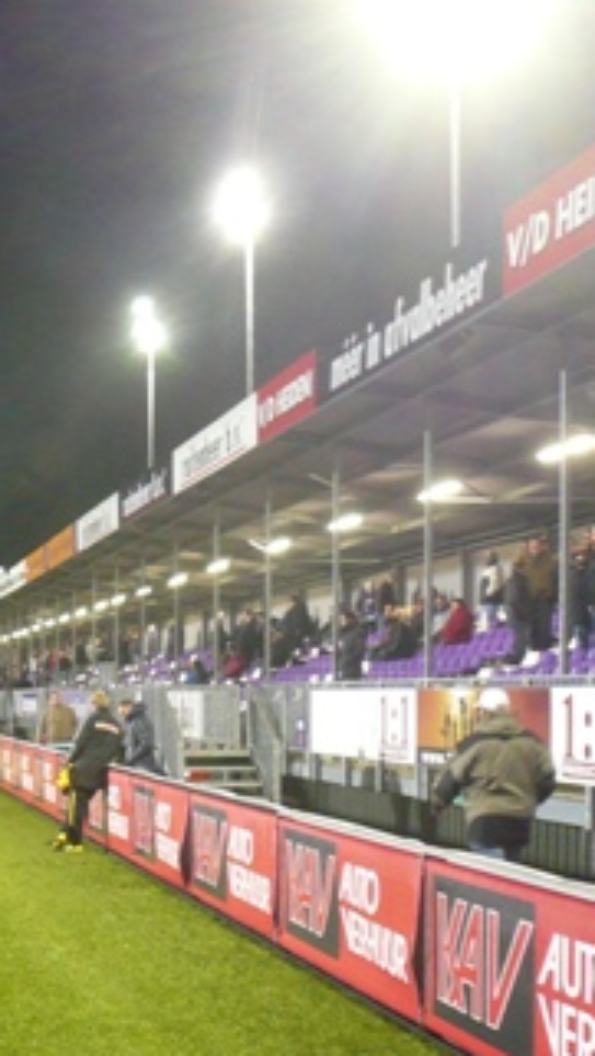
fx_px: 1596
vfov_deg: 36.3
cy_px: 694
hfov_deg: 19.1
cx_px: -233
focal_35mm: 57
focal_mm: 4.6
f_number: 2.8
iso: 200
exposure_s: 1/13
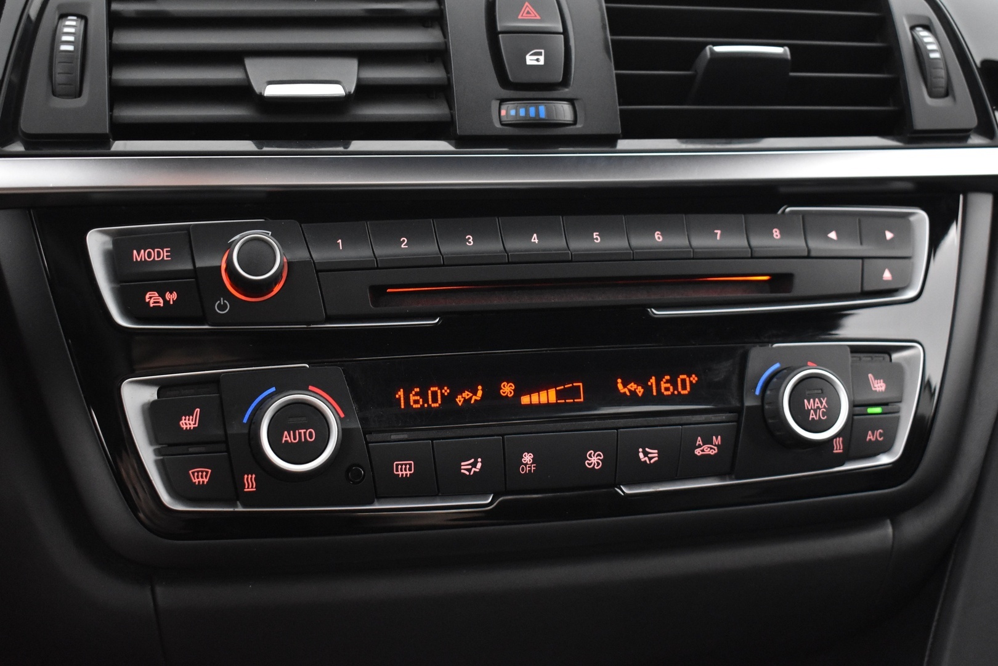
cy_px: 333
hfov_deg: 41.1
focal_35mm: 48
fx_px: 1331
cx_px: 499
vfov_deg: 28.1
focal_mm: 32
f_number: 4.5
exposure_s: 1/15
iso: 3200
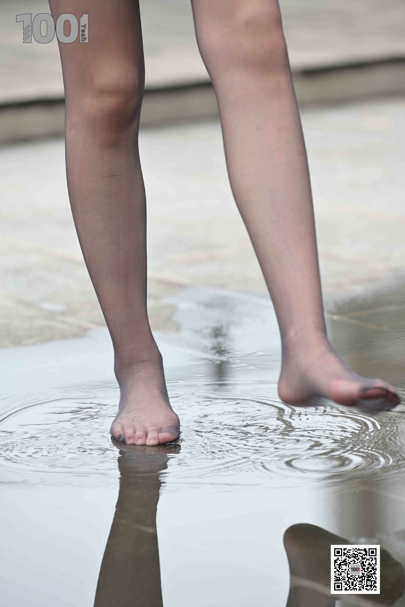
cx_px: 202
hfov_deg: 6.9
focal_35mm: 200
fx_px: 3374
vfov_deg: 10.3
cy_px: 304
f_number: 4
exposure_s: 1/320
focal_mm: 200
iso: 200
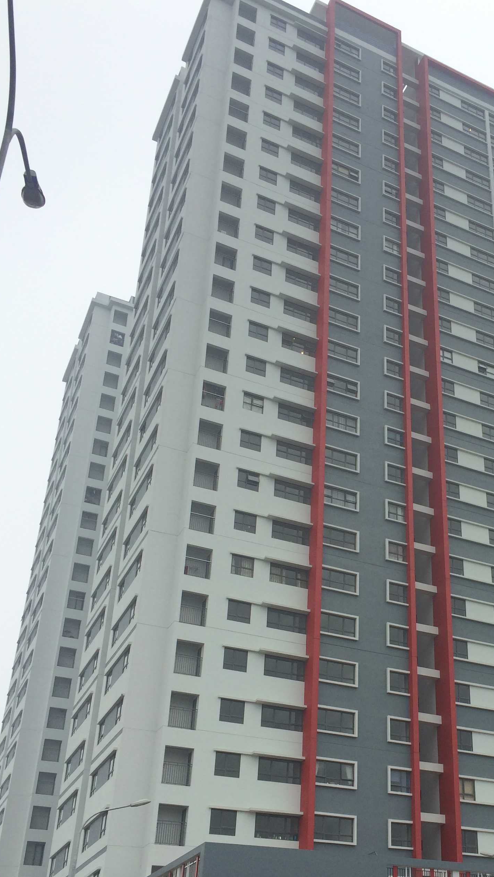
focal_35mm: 42
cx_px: 408
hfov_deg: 27.7
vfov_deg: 47.9
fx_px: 978
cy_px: 552
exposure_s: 1/707
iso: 32
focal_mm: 4.12
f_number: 2.2
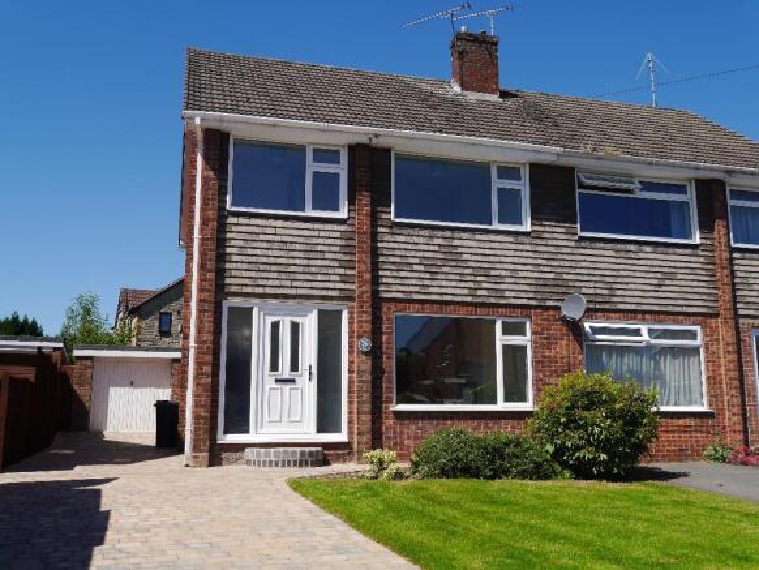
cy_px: 285
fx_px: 790
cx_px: 380
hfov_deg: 51.3
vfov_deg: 39.7
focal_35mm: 36
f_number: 8
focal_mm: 18
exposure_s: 1/400
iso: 160
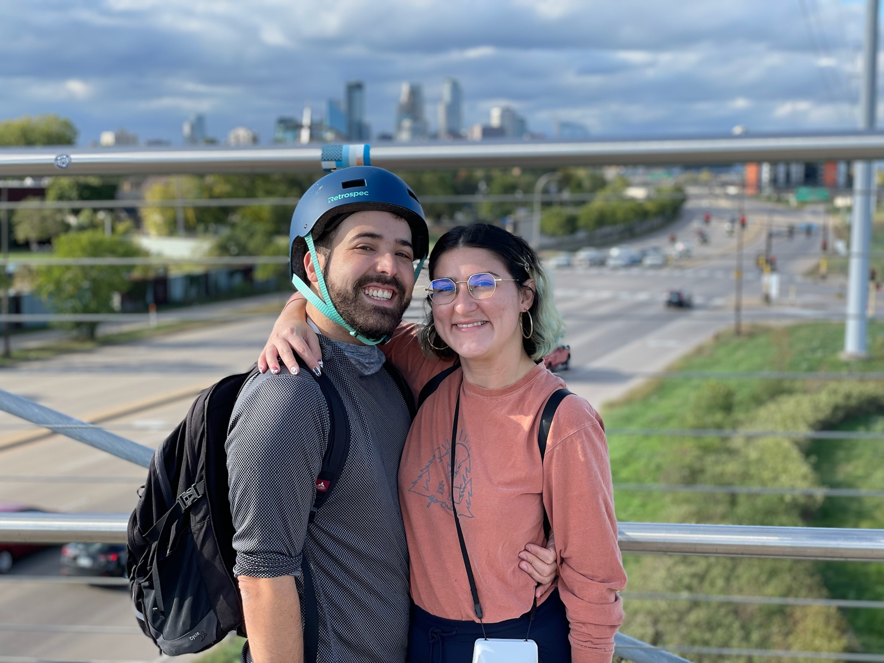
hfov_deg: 36.8
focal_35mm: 52
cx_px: 442
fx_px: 1328
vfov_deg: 28.0
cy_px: 332
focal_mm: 6
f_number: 2
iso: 25
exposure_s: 1/436
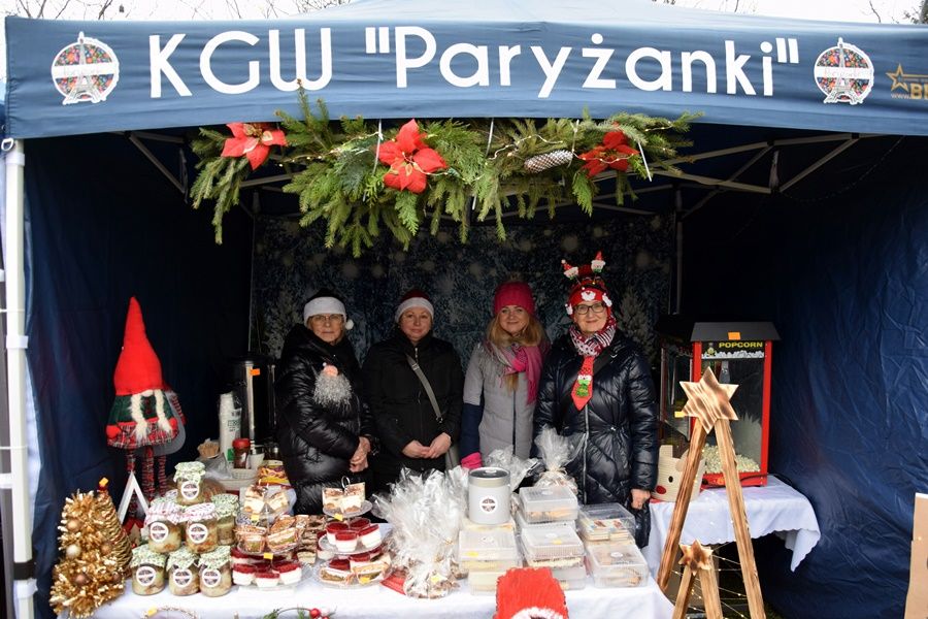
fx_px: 696
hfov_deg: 67.4
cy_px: 310
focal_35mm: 27
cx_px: 464
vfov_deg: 47.9
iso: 400
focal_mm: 18
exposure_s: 1/80
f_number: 3.5
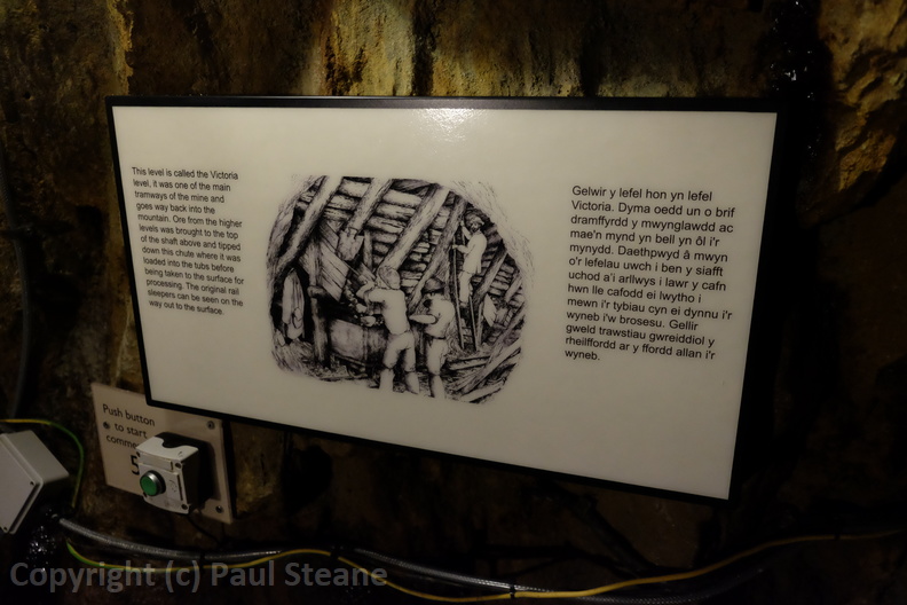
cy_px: 302
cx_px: 454
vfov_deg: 47.9
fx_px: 680
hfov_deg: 67.4
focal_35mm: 27
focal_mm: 18
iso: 3200
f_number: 2.8
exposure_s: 1/52
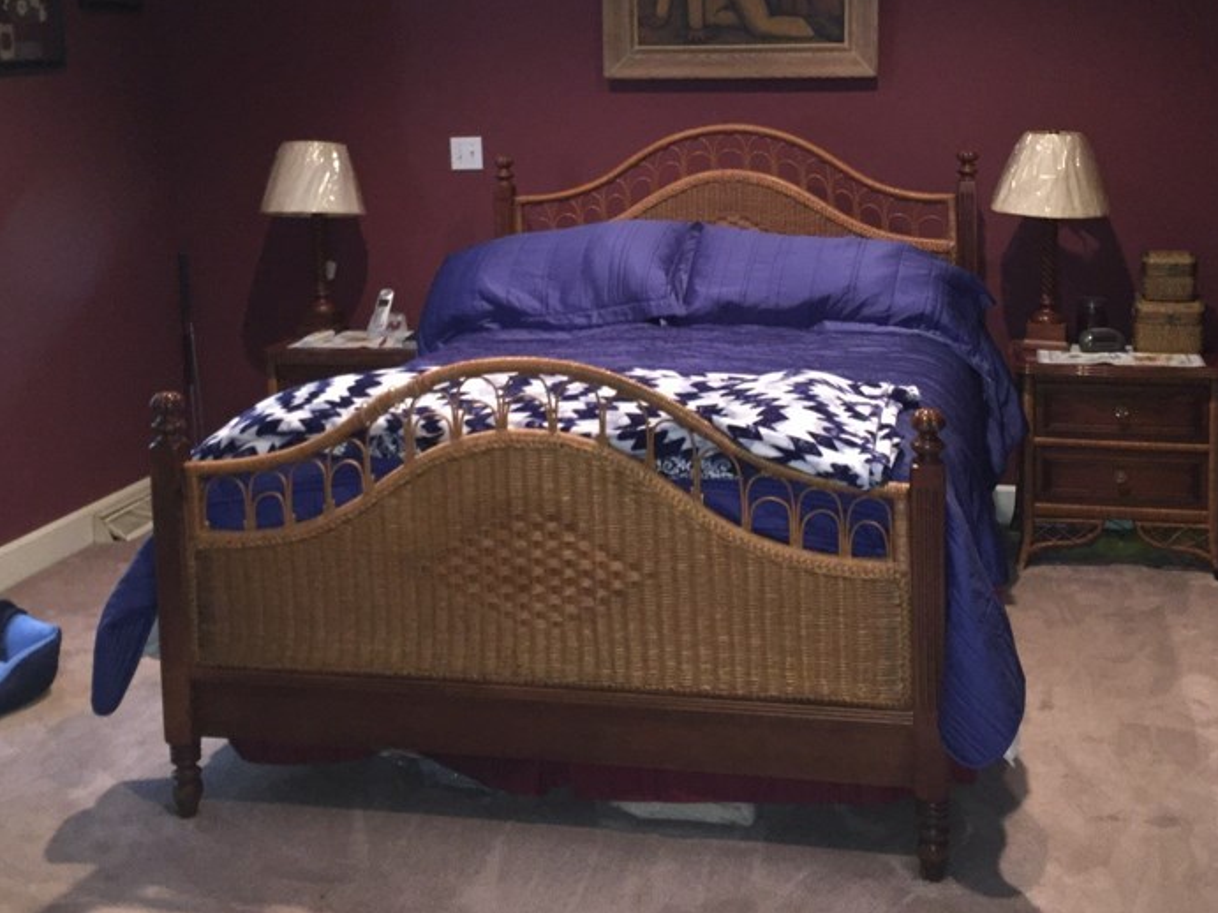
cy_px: 266
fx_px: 1513
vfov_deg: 33.1
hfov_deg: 43.8
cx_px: 673
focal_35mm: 43
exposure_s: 1/16
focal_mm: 4.15
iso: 200
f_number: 2.2
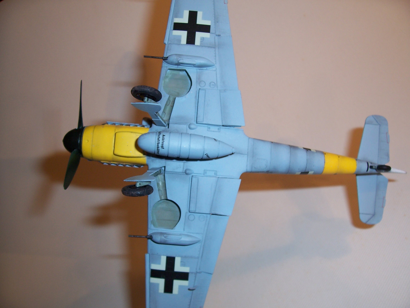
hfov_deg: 54.0
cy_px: 154
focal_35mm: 34
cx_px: 205
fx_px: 403
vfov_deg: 41.8
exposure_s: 1/60
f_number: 2.7
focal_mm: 5.6
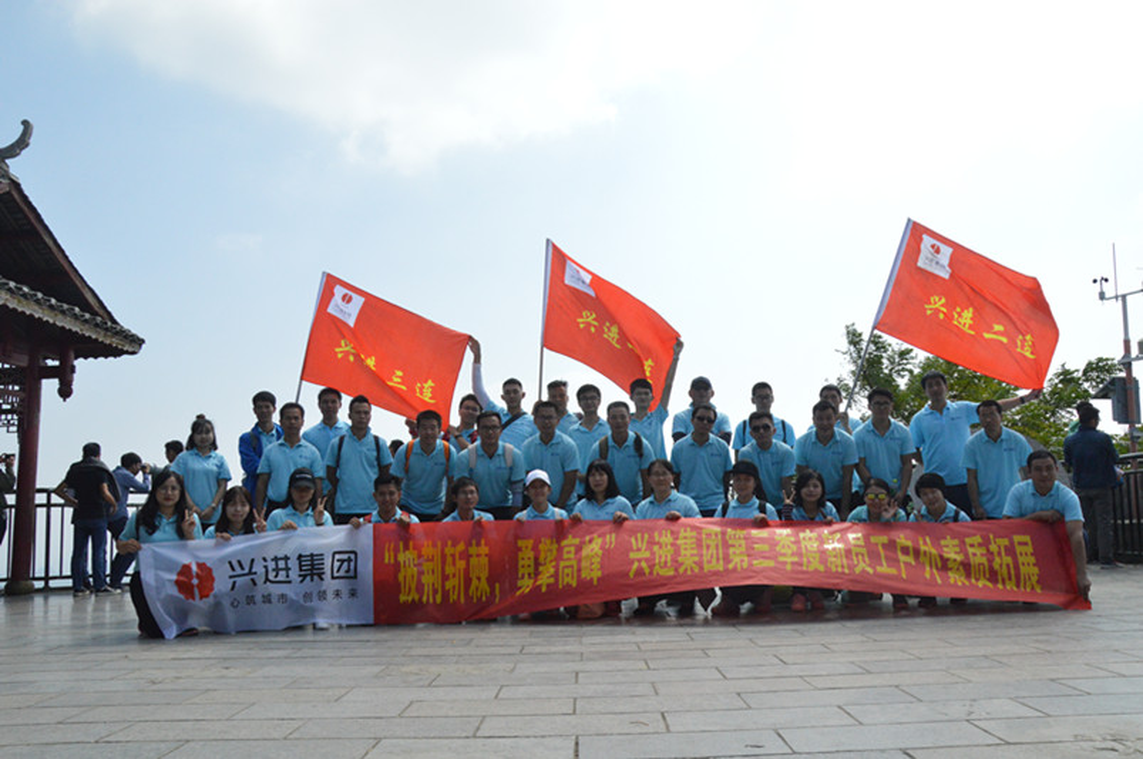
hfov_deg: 67.5
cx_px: 572
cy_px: 380
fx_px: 856
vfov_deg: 47.8
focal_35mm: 27
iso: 1600
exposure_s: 1/1250
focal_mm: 18
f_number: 18
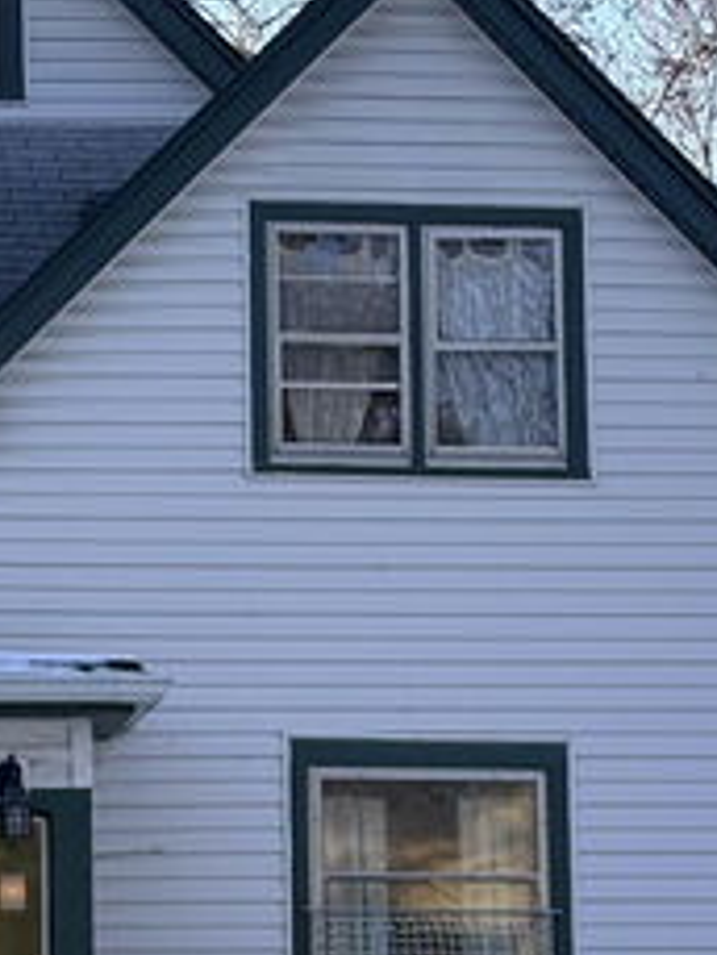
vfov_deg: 12.7
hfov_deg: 9.5
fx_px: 4277
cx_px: 29
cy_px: 676
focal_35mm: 155
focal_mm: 5.96
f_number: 1.6
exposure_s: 1/1364
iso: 40
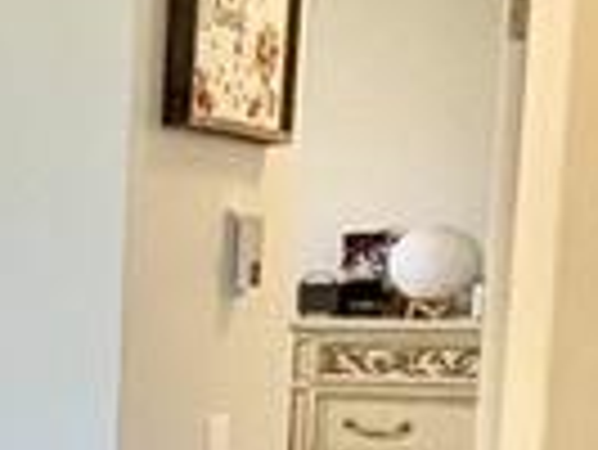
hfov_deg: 12.6
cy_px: 454
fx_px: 1867
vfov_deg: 13.5
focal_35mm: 108
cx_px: -958
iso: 160
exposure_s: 1/120
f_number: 2.2
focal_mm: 2.22
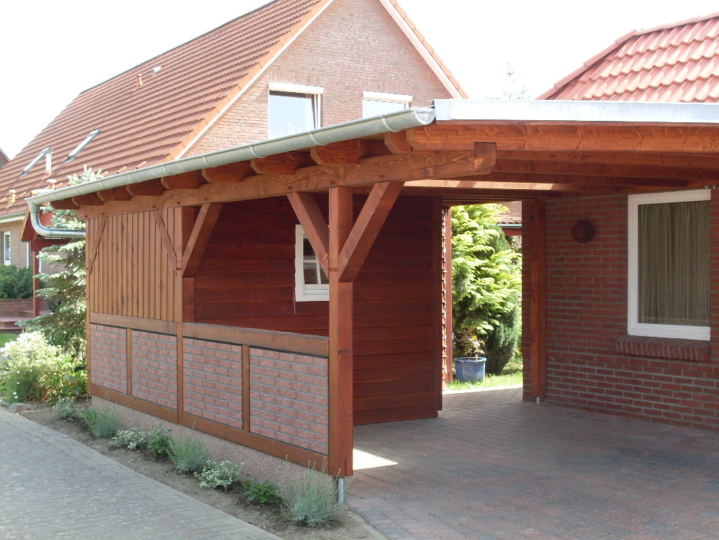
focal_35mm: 60
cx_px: 360
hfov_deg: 32.2
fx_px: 1246
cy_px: 270
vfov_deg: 24.4
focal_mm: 9.9
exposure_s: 1/125
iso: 80
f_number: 3.4
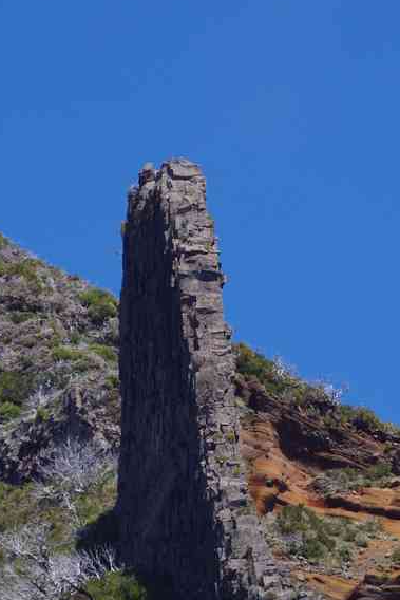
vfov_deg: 4.1
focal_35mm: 501
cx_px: 203
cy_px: 409
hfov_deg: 2.7
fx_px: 8344
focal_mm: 190
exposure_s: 1/250
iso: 400
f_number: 8
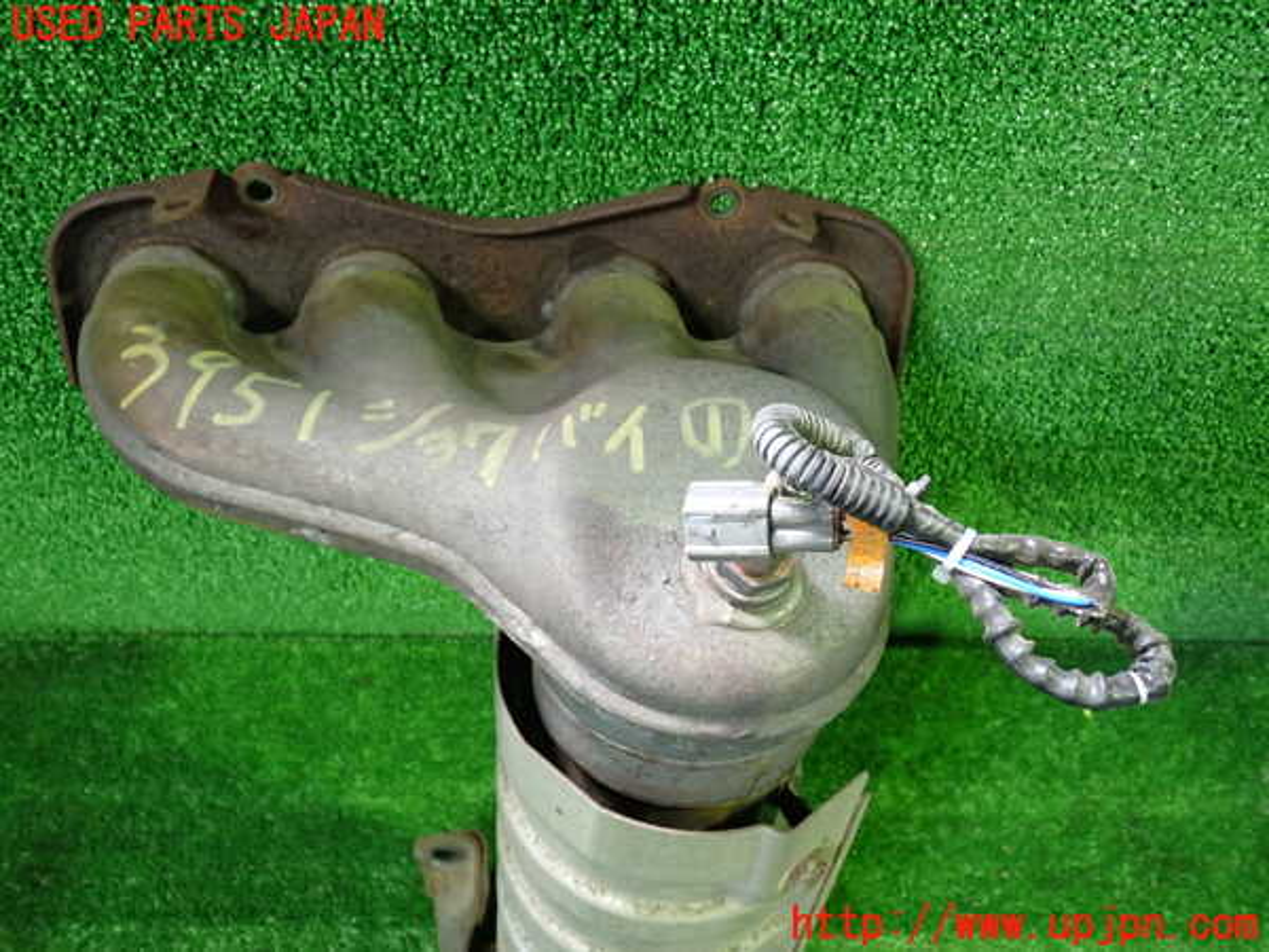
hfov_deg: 60.0
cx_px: 634
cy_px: 476
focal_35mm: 30
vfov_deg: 46.8
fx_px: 1100
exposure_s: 1/30
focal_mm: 5.4
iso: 400
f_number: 2.3
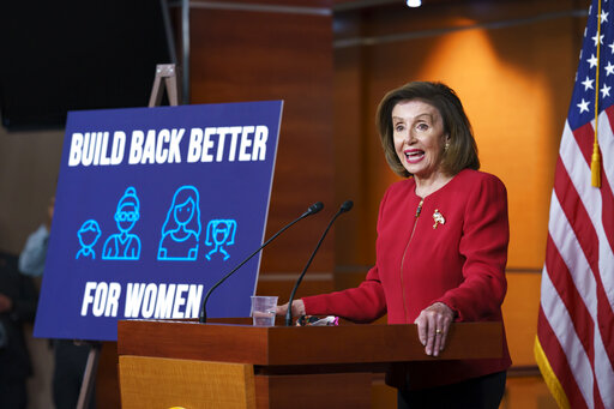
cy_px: 204
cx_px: 307
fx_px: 2302
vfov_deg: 10.2
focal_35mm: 135
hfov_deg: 15.2
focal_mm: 135
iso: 3200
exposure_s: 1/500
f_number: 3.5
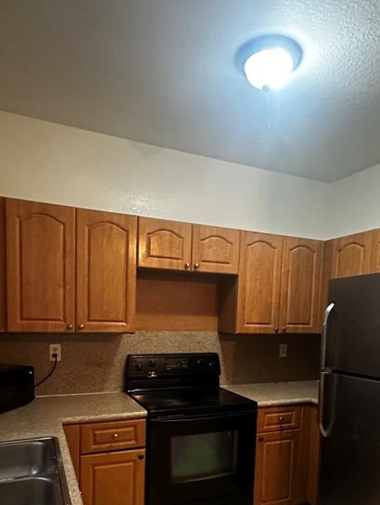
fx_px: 380
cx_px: 198
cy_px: 349
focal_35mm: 26
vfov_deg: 65.0
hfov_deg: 53.1
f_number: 2.2
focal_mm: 2.22
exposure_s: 1/40
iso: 1000
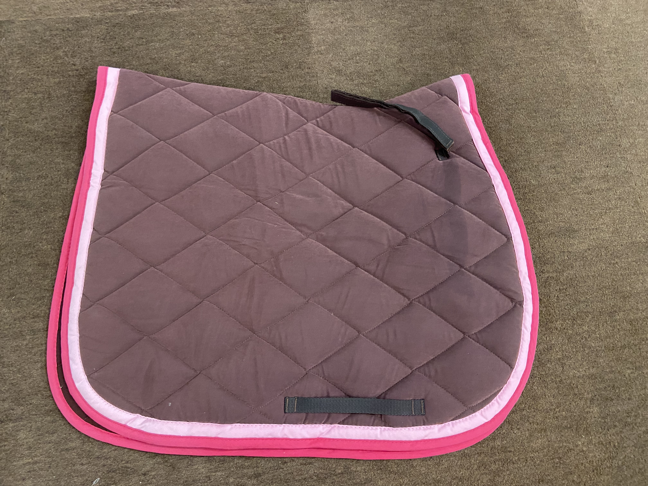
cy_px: 243
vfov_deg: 53.1
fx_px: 487
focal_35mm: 26
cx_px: 324
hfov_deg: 67.3
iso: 500
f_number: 1.8
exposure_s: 1/33
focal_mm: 4.25
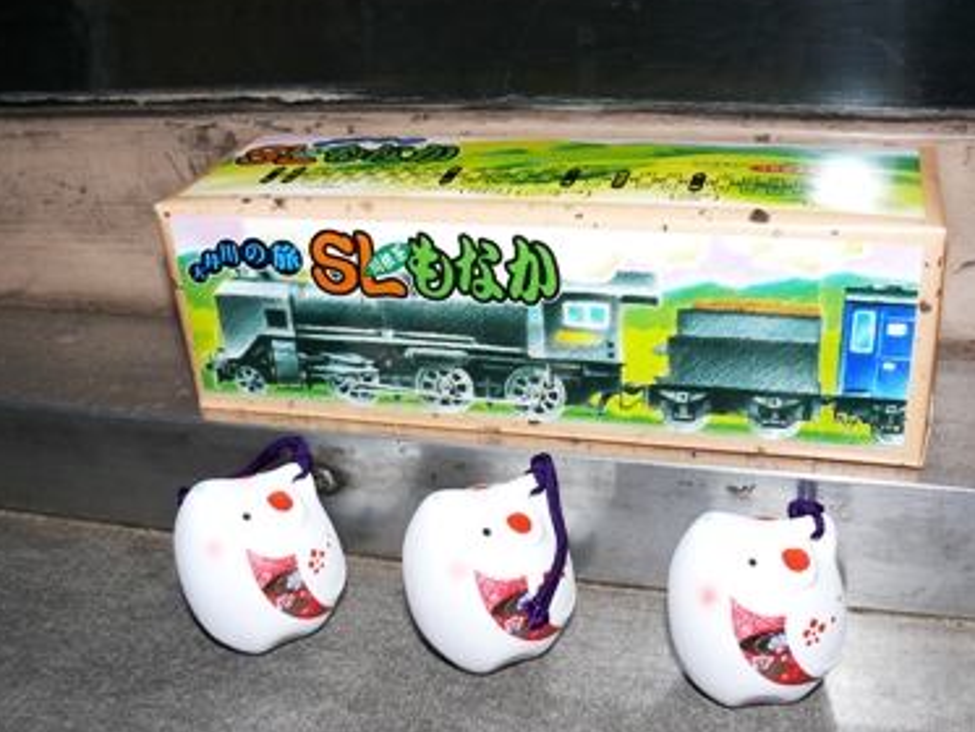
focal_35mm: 42
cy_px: 403
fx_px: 1183
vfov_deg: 34.3
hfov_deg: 44.7
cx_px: 528
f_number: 2.8
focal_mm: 7.4
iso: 100
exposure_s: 1/30
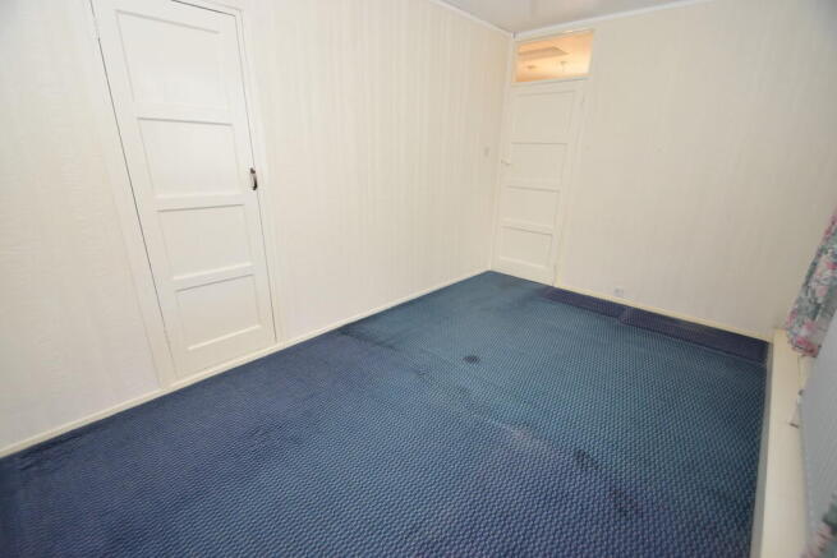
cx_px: 418
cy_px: 279
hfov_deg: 100.4
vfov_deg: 77.4
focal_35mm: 15
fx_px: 349
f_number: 4
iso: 800
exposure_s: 1/60
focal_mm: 10
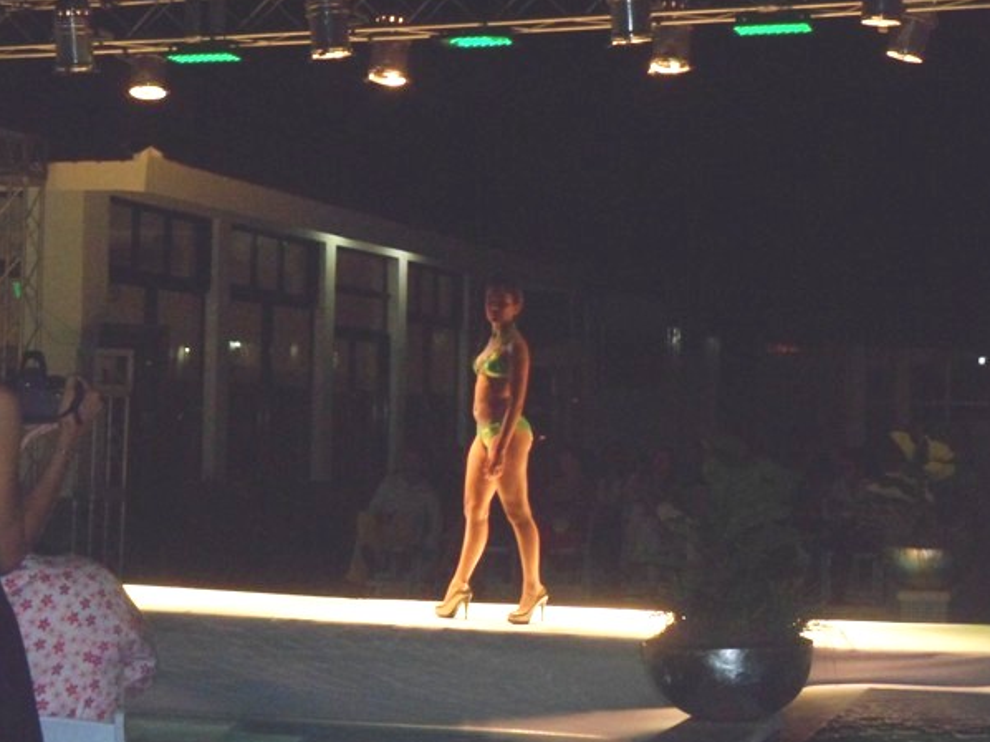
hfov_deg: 25.7
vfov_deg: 19.4
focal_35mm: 76
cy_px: 356
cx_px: 475
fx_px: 2173
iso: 640
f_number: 5.8
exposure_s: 1/60
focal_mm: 13.2
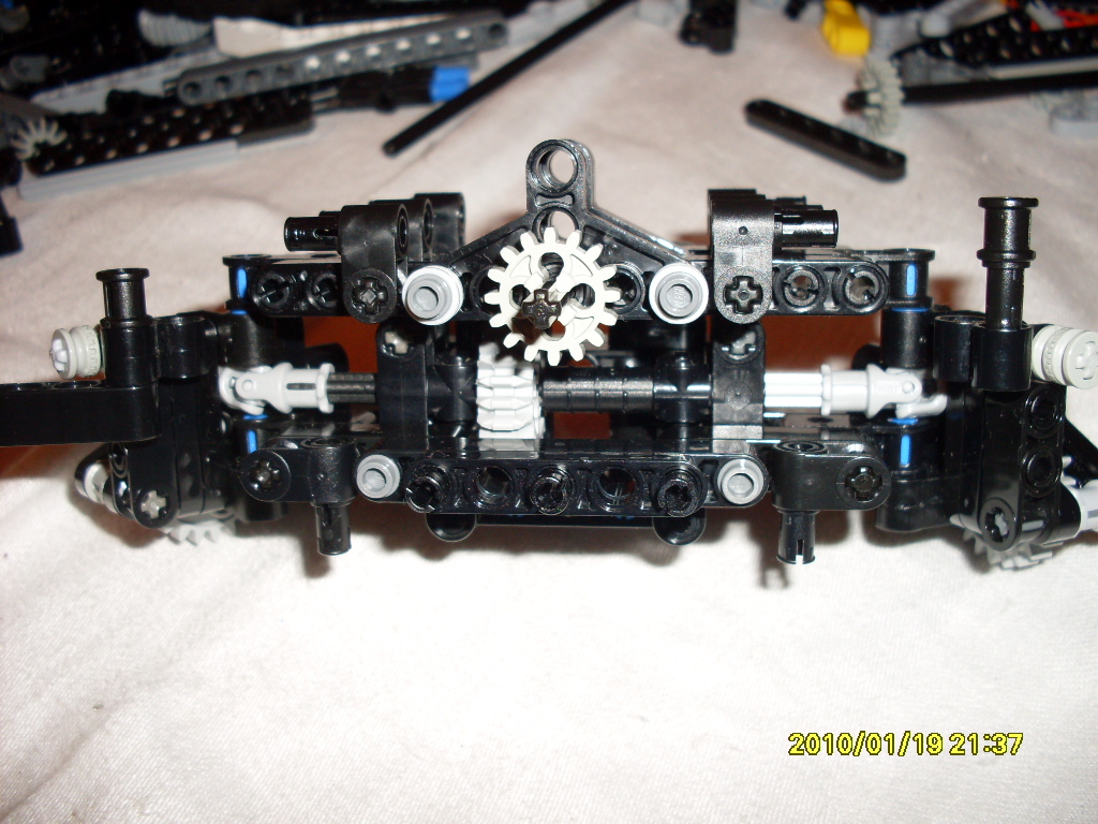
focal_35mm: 38
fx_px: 1205
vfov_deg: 37.7
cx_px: 549
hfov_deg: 49.0
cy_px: 412
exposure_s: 1/45
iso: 100
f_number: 2.8
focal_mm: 6.3
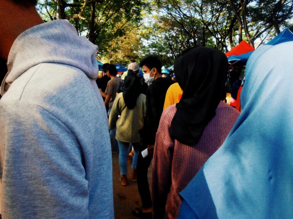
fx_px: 254
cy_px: 110
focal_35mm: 30
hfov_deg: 60.0
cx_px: 146
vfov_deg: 46.8
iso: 160
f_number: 3.8
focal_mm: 5.3
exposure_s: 1/250
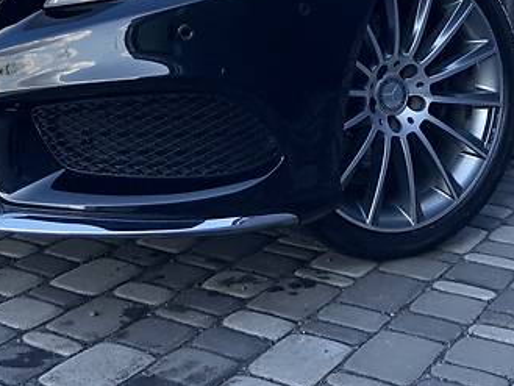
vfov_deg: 20.3
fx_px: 1010
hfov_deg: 28.3
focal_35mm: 68
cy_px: -78
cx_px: 167
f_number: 1.8
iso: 25
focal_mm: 4
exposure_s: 1/242
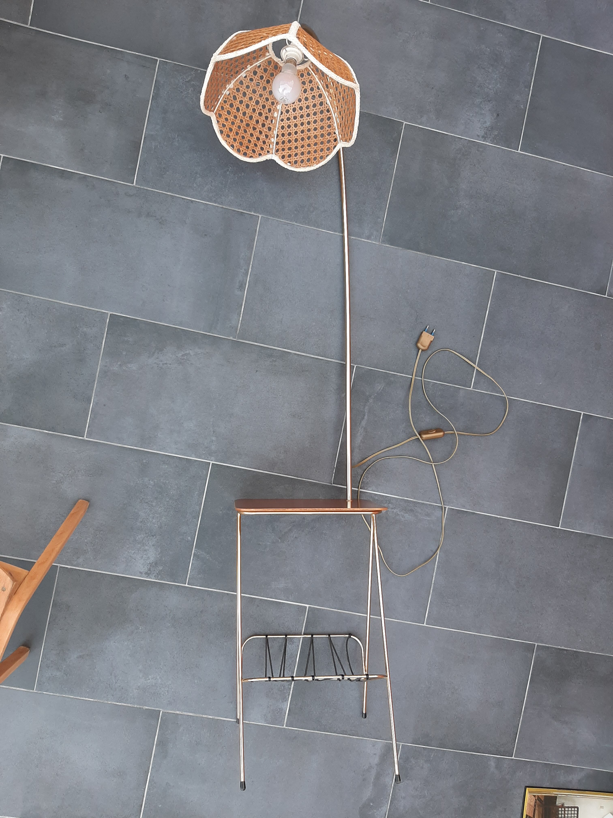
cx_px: 306
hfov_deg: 53.1
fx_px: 614
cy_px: 409
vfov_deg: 67.3
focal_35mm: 26
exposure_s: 1/100
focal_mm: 3.93
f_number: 1.7
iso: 50
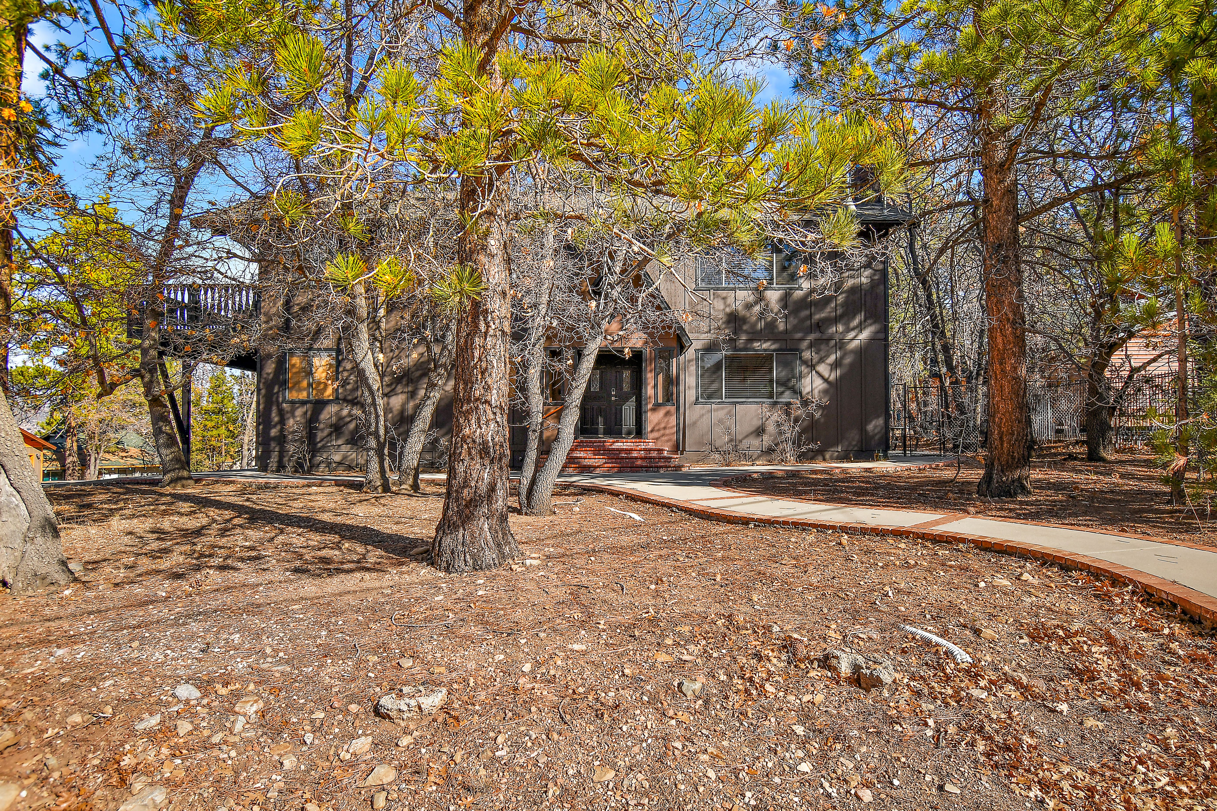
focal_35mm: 19
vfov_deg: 64.6
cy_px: 406
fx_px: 642
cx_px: 608
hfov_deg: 86.9
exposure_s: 1/100
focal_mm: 13
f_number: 5
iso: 100
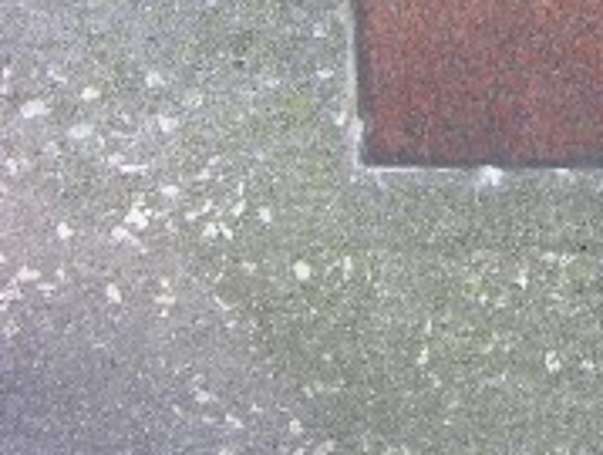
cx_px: 935
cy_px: -229
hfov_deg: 8.0
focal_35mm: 242
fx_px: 4224
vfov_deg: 6.1
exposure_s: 1/46.2
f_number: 3.8
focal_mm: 18.8
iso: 50
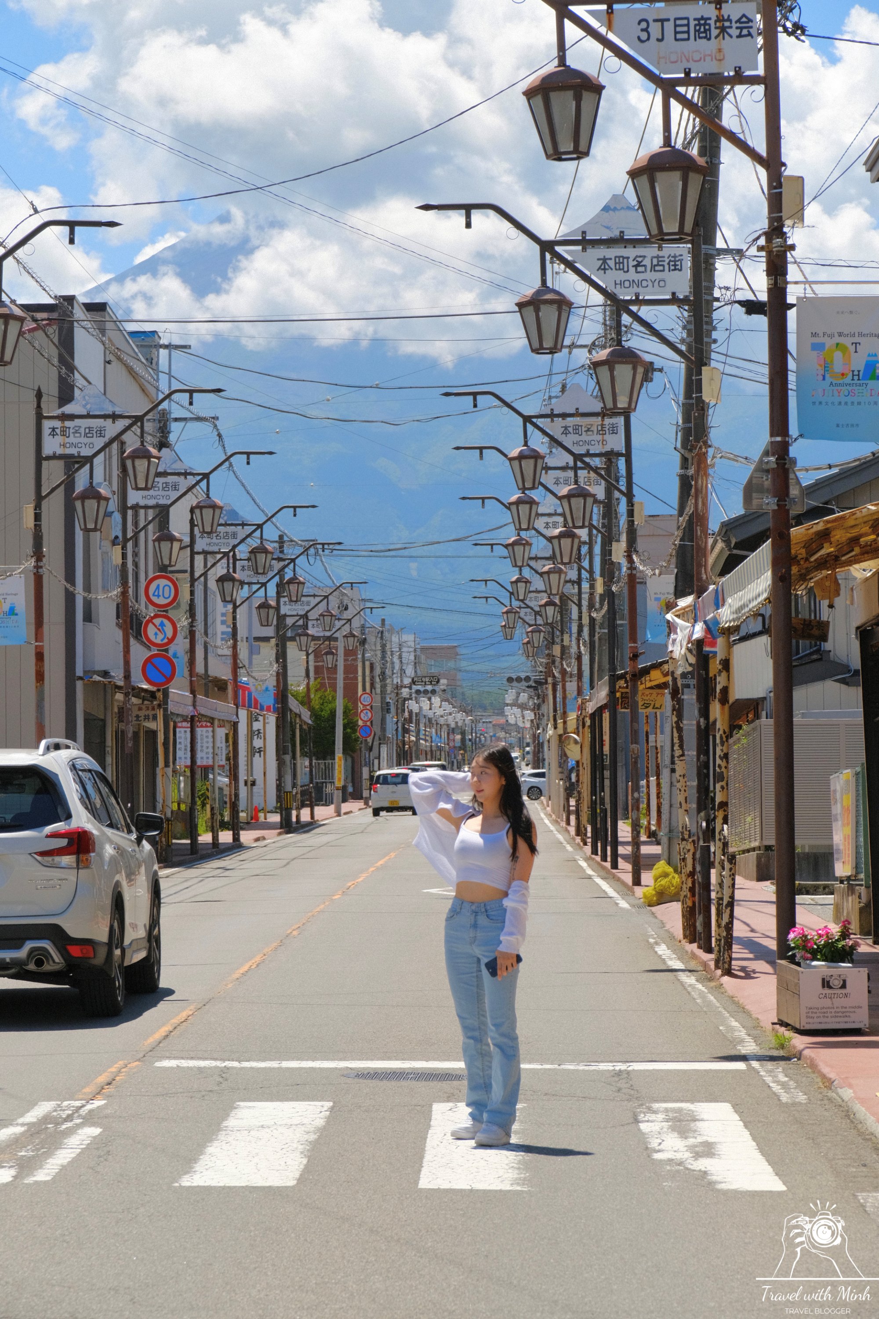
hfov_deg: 13.0
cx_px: 440
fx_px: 3845
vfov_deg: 19.5
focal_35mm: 105
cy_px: 660
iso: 800
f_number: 7.1
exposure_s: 1/2000
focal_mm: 70
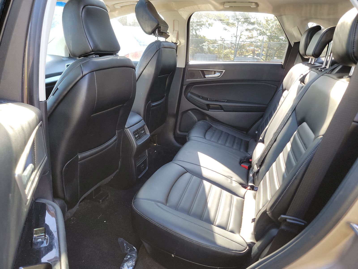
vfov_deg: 56.8
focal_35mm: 24
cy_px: 134
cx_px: 179
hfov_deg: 71.6
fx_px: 248
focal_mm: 6.7
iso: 159
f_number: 1.8
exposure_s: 1/59
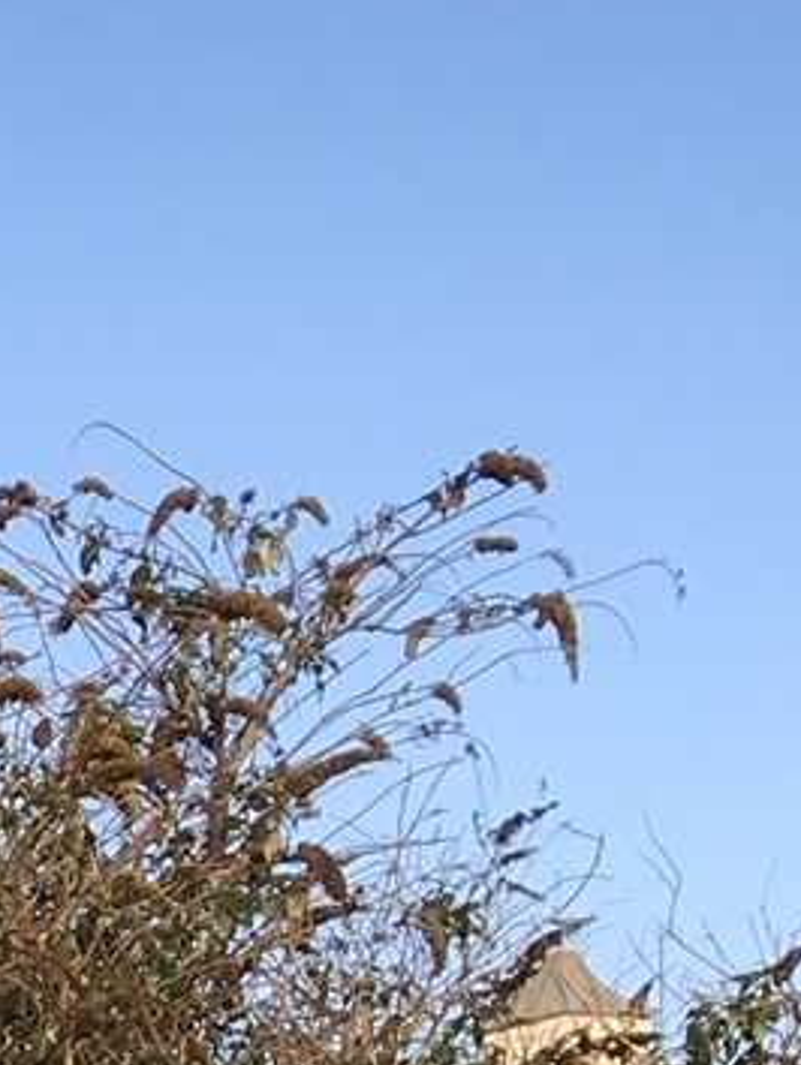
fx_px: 5085
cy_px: 1952
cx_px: -1843
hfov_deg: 7.6
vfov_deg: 11.1
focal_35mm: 165
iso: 25
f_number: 2.2
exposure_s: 1/516
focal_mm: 4.15
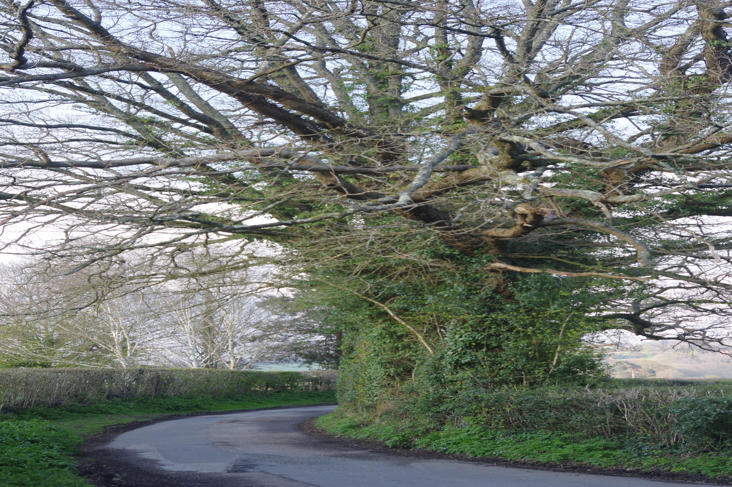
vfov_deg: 25.9
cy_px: 244
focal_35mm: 52
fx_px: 1056
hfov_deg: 38.2
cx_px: 366
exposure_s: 1/80
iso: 400
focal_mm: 35
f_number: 11
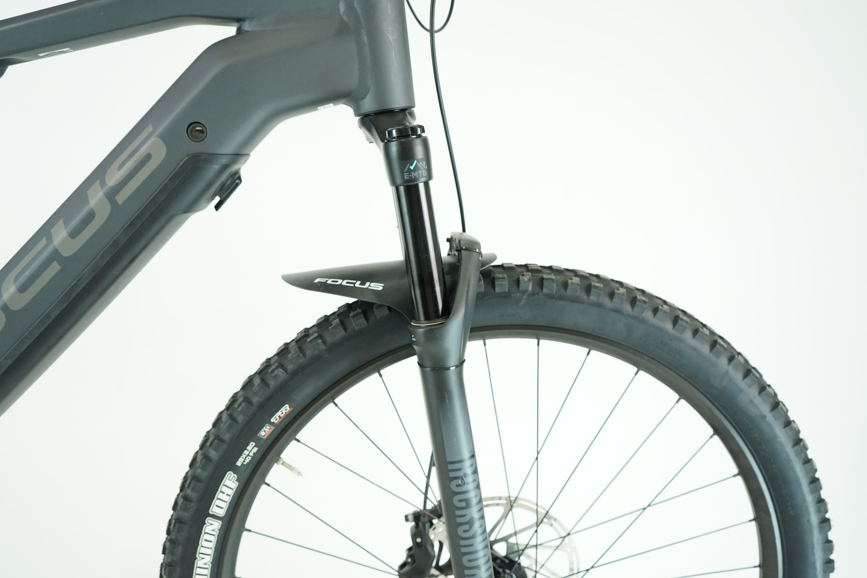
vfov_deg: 42.3
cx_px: 434
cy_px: 289
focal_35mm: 31
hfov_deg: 60.3
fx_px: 747
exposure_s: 1/200
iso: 2000
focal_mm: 31
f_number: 4.5
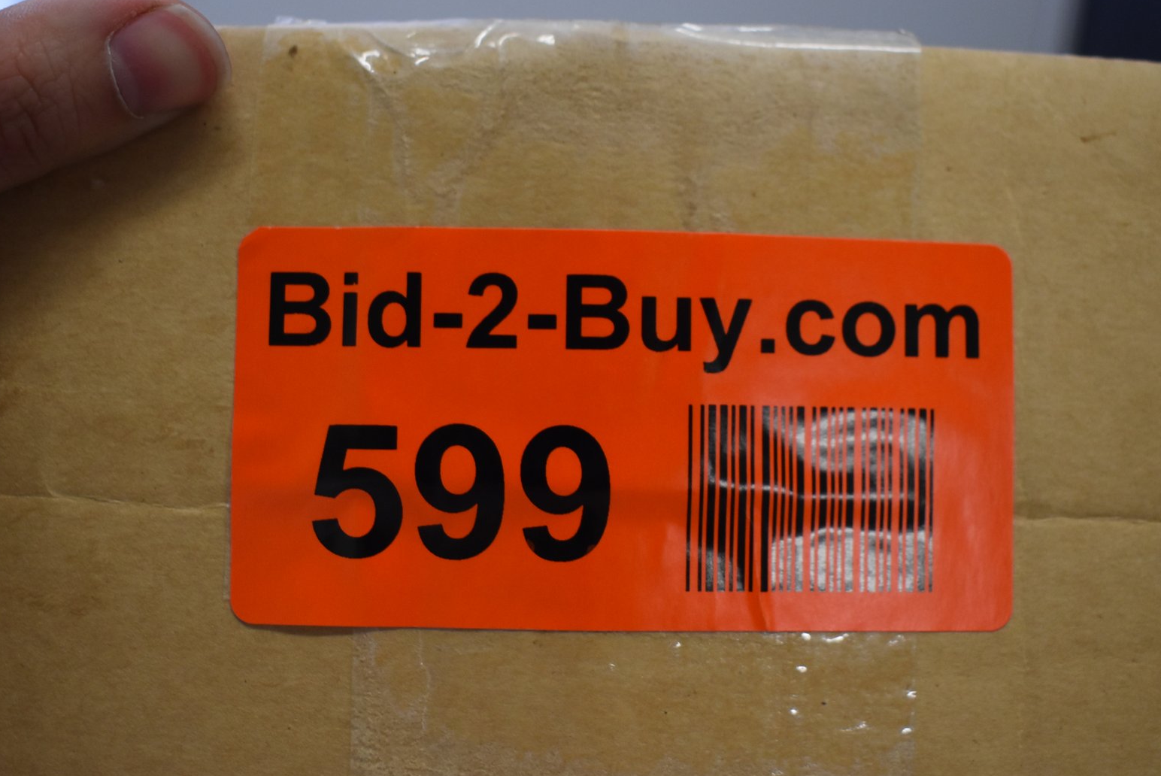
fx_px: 1438
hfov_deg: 44.0
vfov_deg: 30.2
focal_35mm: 45
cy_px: 411
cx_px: 584
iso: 1100
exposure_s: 1/125
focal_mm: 27
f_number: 4
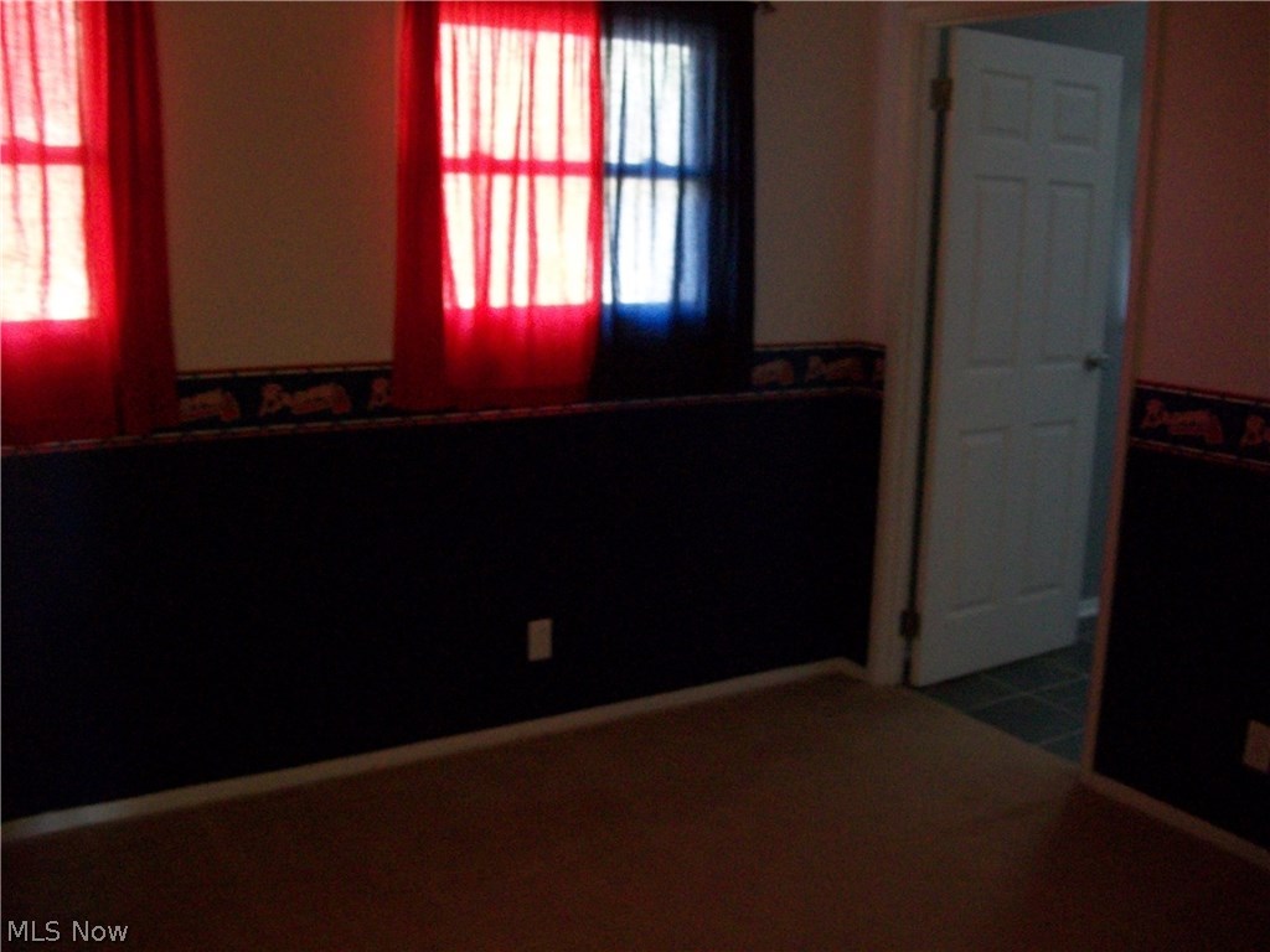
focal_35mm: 34
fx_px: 1247
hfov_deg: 54.0
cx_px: 635
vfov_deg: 41.8
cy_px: 476
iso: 200
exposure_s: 1/8
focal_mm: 6.1
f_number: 2.7
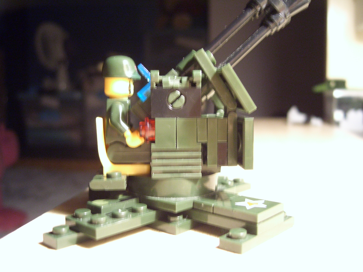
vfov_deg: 36.8
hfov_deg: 47.9
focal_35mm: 39
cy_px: 136
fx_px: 409
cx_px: 182
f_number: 2.8
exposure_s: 1/8
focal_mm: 8
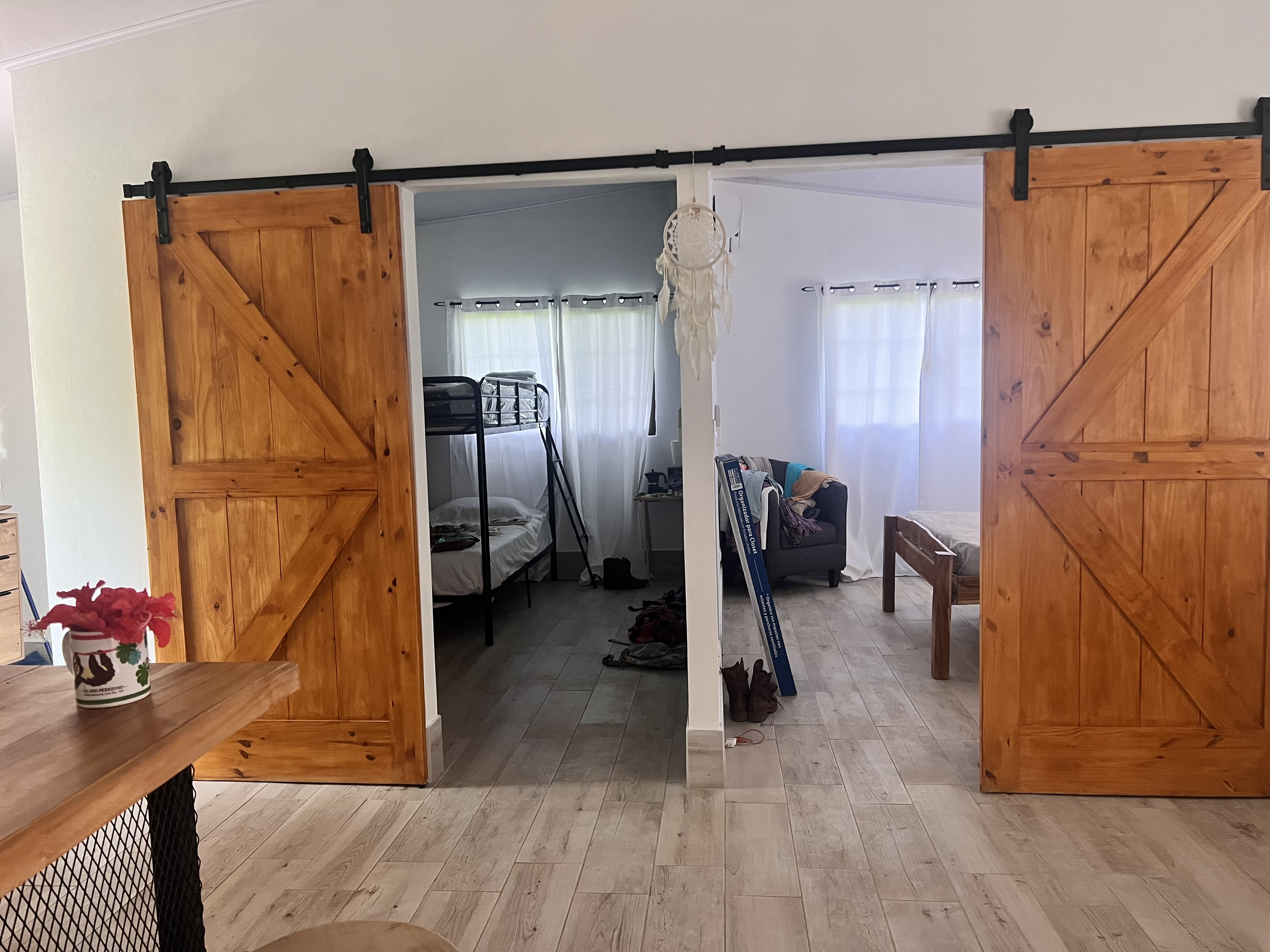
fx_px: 954
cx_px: 635
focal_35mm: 26
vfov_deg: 53.1
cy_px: 476
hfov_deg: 67.3
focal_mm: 5.7
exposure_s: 1/60
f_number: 1.5
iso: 200
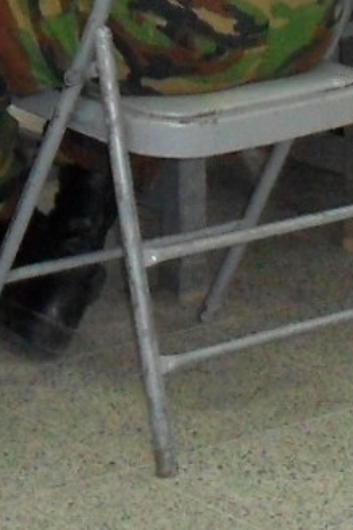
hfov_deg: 7.8
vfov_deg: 10.9
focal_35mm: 175
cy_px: -453
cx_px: 171
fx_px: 2576
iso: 240
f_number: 3.5
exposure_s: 1/45
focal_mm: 4.9
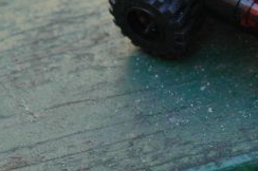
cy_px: 20
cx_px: 251
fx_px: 1410
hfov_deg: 10.4
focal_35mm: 197
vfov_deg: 6.9
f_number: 5.6
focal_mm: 50
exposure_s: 1/125
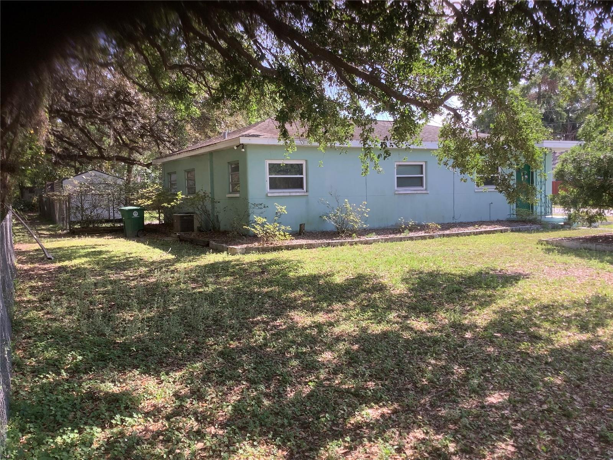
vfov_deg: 45.4
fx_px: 549
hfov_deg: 58.4
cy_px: 230
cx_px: 306
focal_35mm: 31
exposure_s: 1/209
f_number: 2.4
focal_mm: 3.3
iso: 25
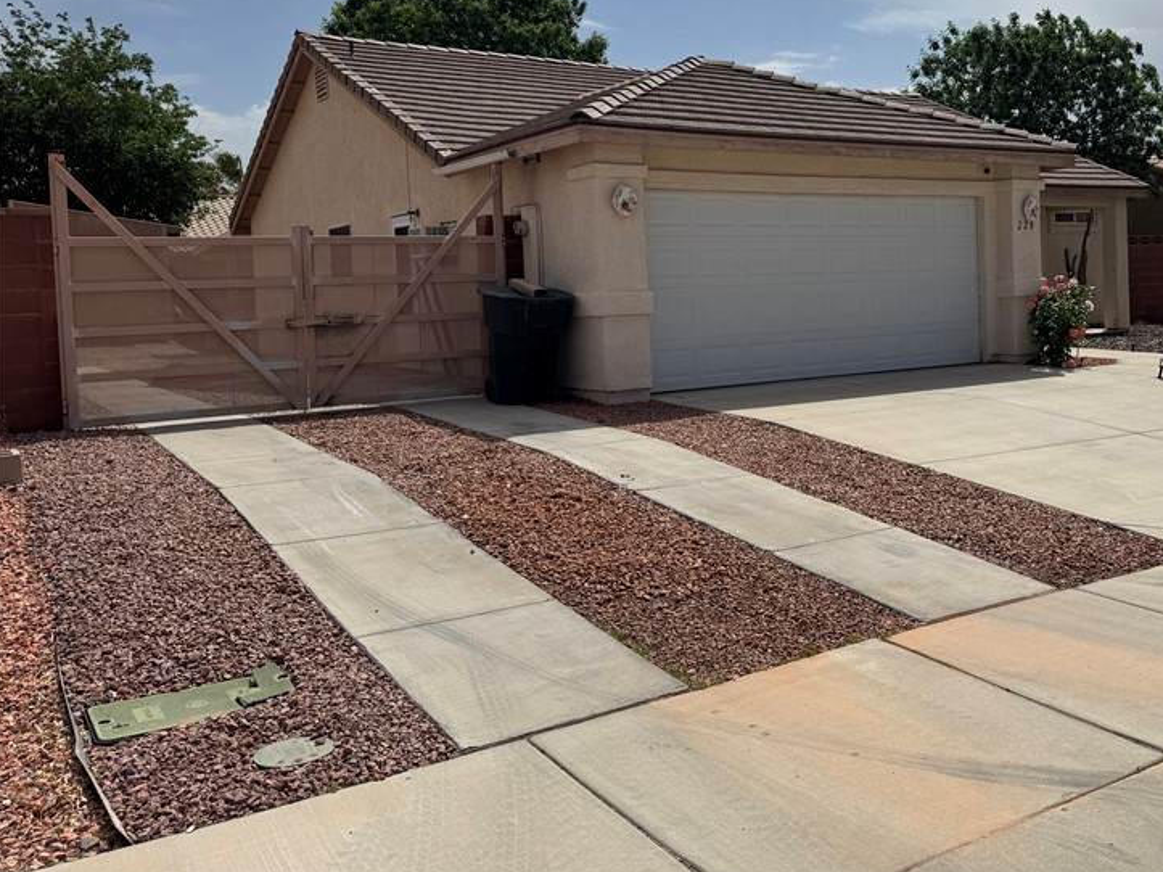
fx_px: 1142
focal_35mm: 34
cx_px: 817
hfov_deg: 52.4
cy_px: 323
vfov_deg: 41.5
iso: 80
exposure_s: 1/12346
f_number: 1.78
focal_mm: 6.76
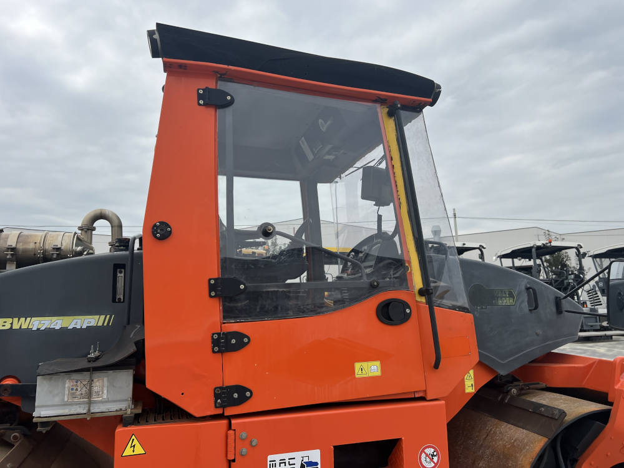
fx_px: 469
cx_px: 312
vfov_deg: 53.1
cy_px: 234
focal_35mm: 26
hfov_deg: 67.3
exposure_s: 1/3460
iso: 50
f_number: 1.5
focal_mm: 5.7
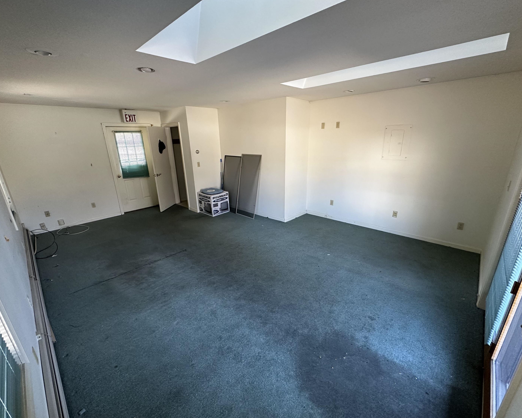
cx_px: 258
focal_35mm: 15
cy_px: 211
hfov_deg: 96.8
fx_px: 232
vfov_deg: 84.0
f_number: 2.2
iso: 320
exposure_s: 1/97
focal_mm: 2.22
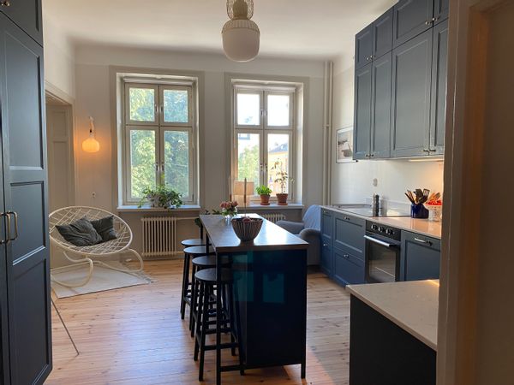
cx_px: 257
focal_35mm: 26
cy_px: 192
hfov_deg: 67.3
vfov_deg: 53.1
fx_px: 386
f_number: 1.8
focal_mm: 4.25
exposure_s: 1/50
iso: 64
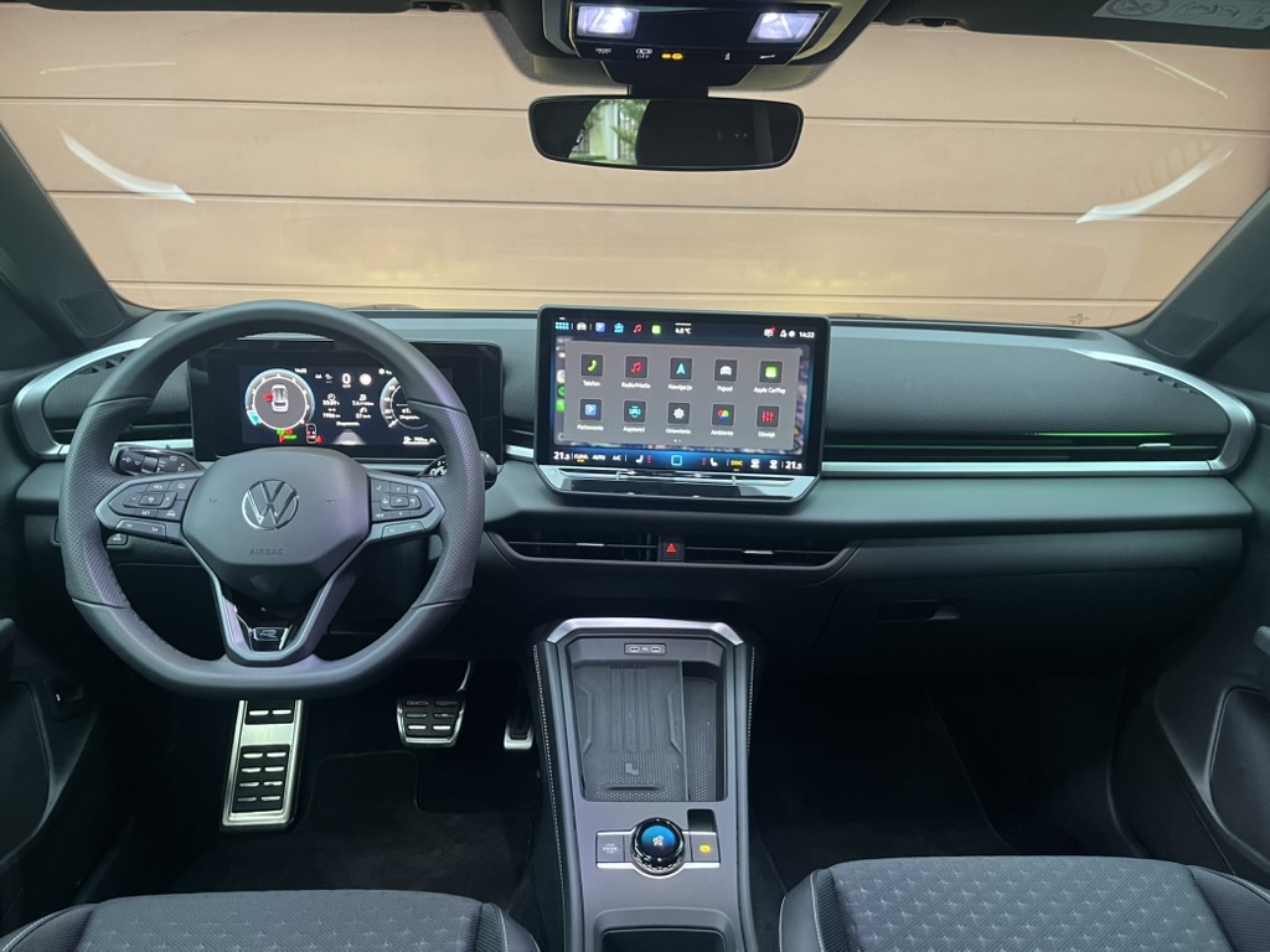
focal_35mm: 26
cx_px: 635
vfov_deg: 53.1
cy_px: 476
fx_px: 954
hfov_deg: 67.3
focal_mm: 5.1
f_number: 1.6
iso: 400
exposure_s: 1/60
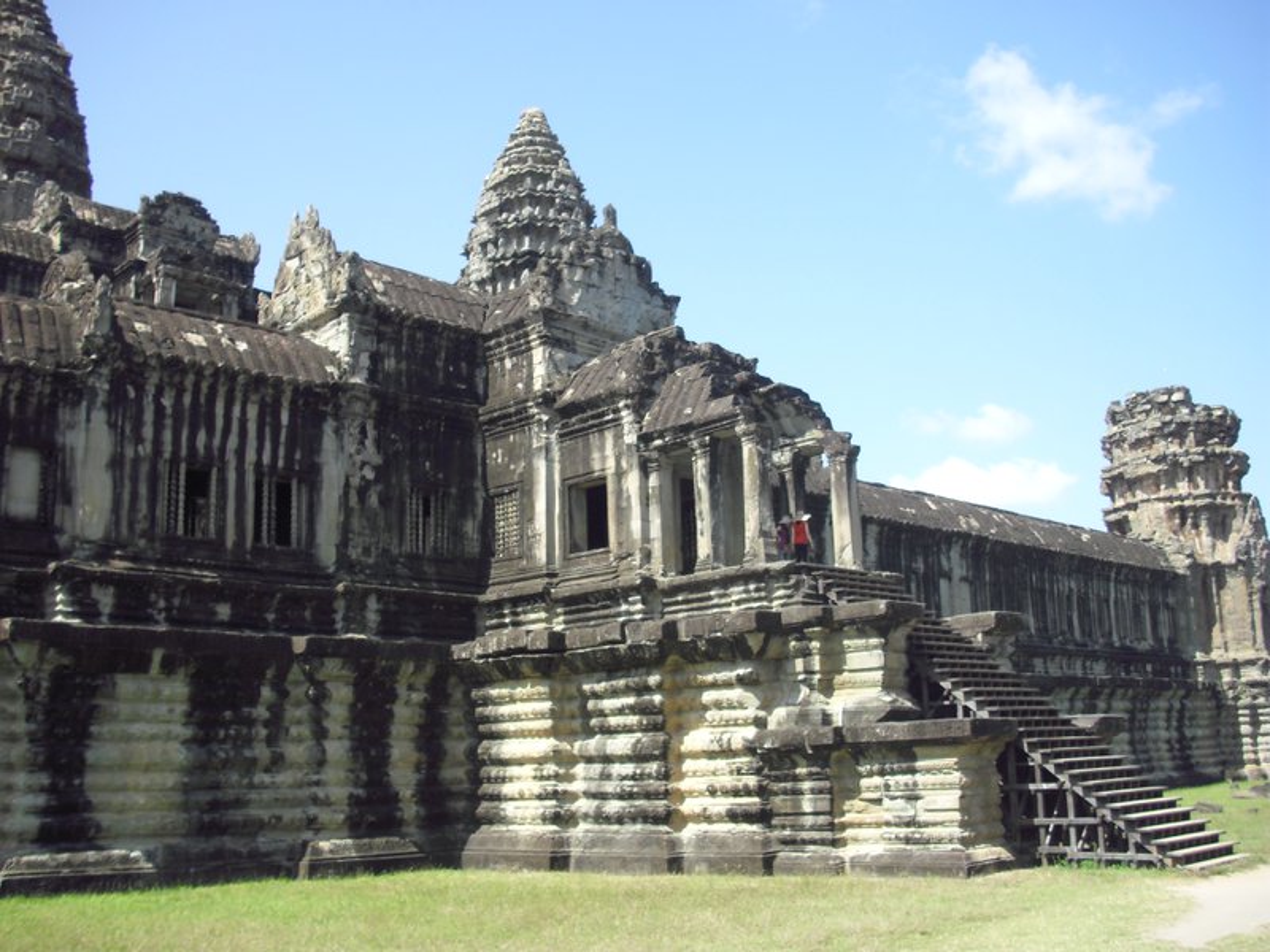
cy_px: 476
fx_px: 1394
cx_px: 635
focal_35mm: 38
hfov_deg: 49.0
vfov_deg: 37.7
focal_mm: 6.2
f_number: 8
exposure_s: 1/100
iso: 100
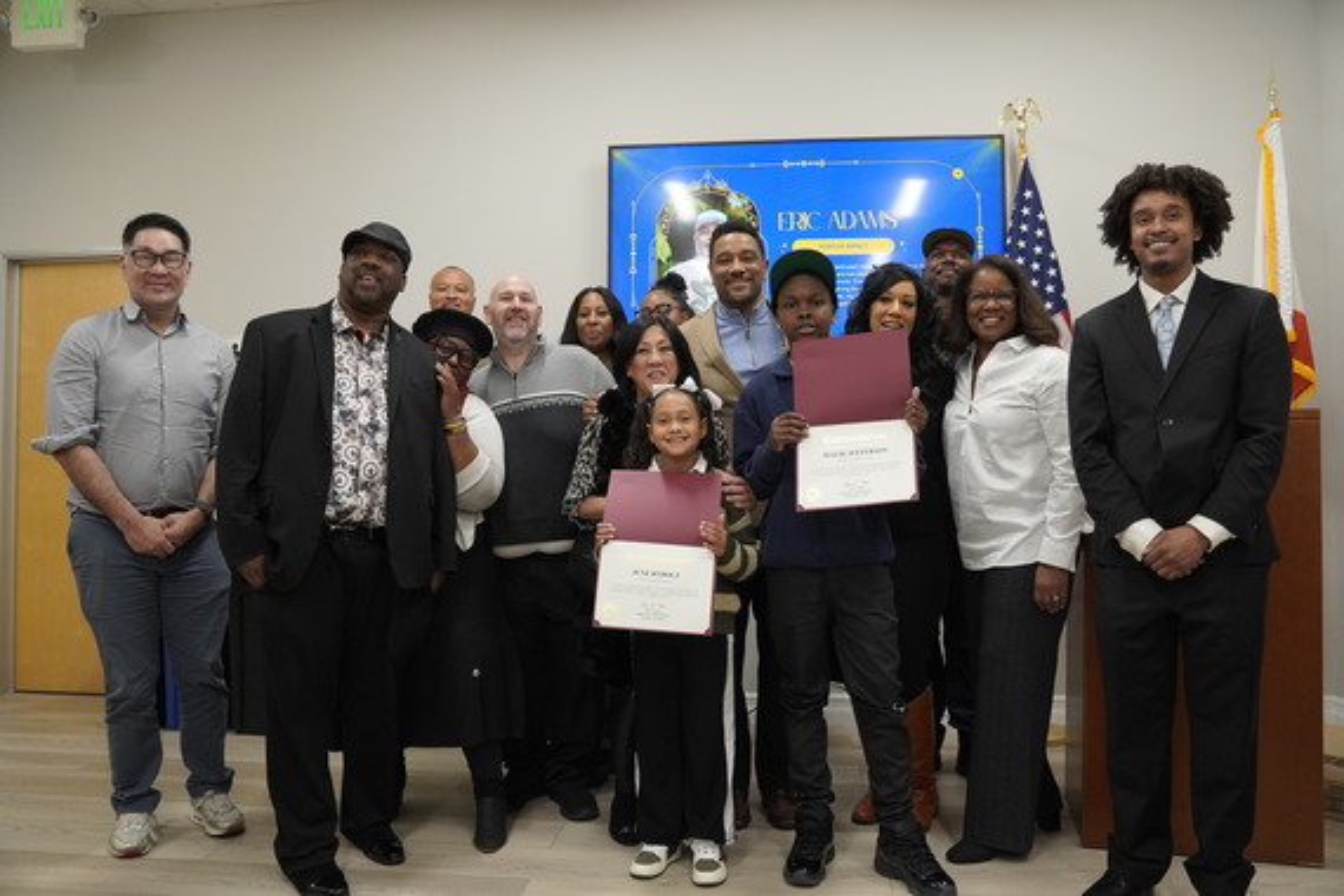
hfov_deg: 70.4
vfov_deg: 50.4
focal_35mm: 26
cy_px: 448
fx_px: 952
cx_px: 672
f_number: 4
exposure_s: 1/160
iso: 1600
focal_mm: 17
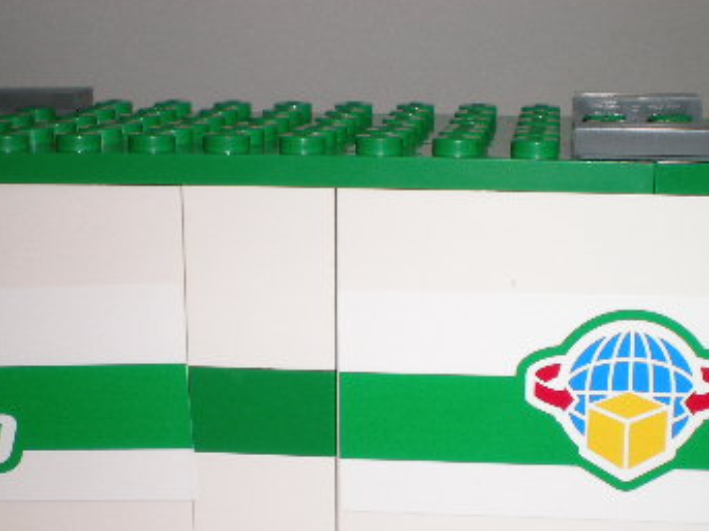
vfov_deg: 20.4
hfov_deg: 27.4
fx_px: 1454
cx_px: 370
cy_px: 452
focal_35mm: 71
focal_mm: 6.3
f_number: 4.6
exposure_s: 1/60
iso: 64
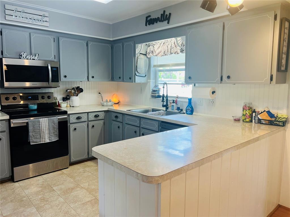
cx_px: 145
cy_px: 108
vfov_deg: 53.1
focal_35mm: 26
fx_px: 218
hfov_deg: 67.3
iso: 80
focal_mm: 5.7
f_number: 1.5
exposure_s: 1/120
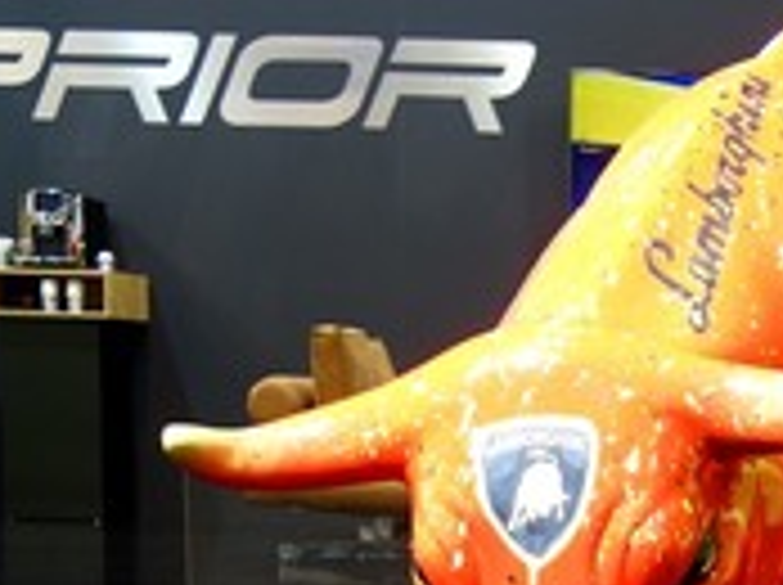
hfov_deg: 20.3
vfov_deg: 15.2
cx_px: 819
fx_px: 2101
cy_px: 752
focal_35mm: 93
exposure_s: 1/40
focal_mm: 10.4
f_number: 1.8
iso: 125
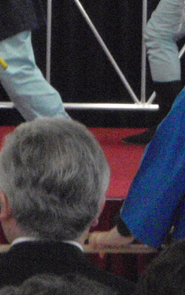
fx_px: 3148
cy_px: -45
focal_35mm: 391
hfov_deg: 3.4
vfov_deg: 5.3
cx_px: -73
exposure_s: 1/100
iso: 800
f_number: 5.1
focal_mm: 18.2
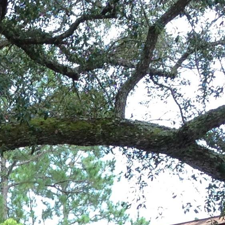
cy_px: 314
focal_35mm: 156
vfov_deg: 10.9
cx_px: -79
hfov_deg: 10.9
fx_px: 1147
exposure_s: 1/120
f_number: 2.4
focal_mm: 4.12
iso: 64
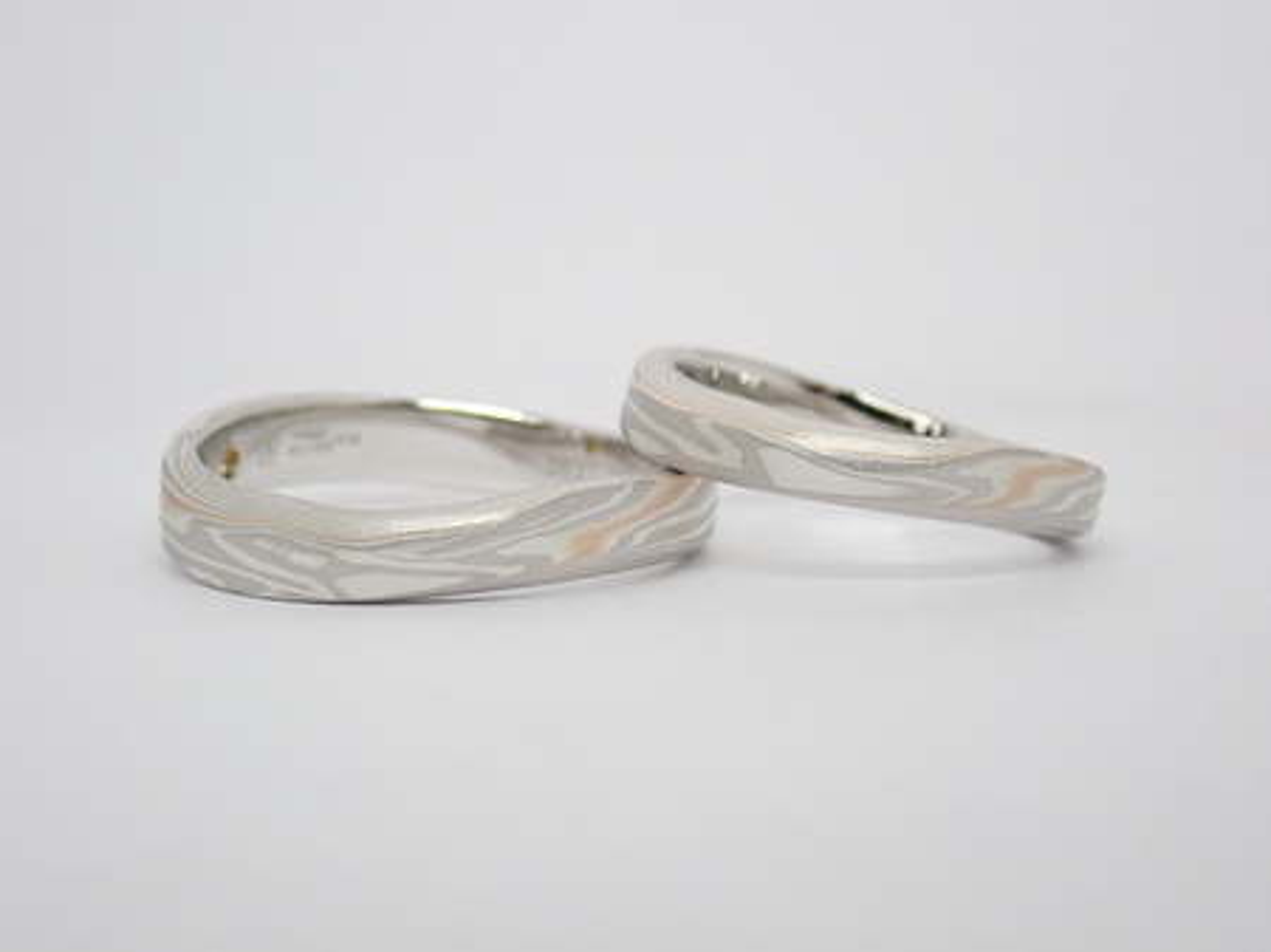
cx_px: 636
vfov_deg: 19.1
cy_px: 476
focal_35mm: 77
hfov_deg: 25.3
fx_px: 2826
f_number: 4.1
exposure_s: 1/125
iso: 200
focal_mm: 13.65
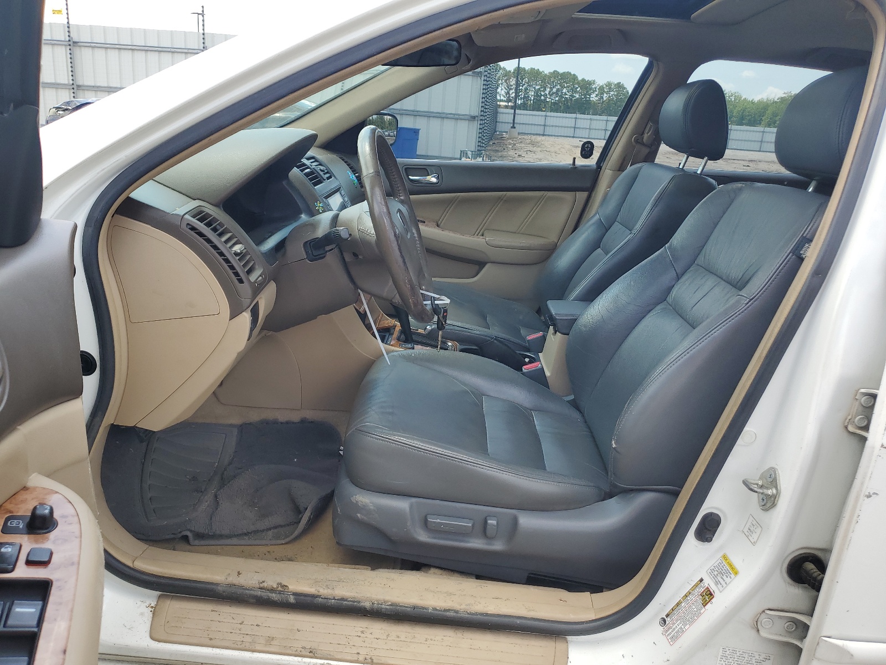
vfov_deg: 53.1
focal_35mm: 26
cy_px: 332
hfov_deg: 67.3
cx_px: 443
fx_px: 665
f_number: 1.5
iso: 50
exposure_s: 1/769
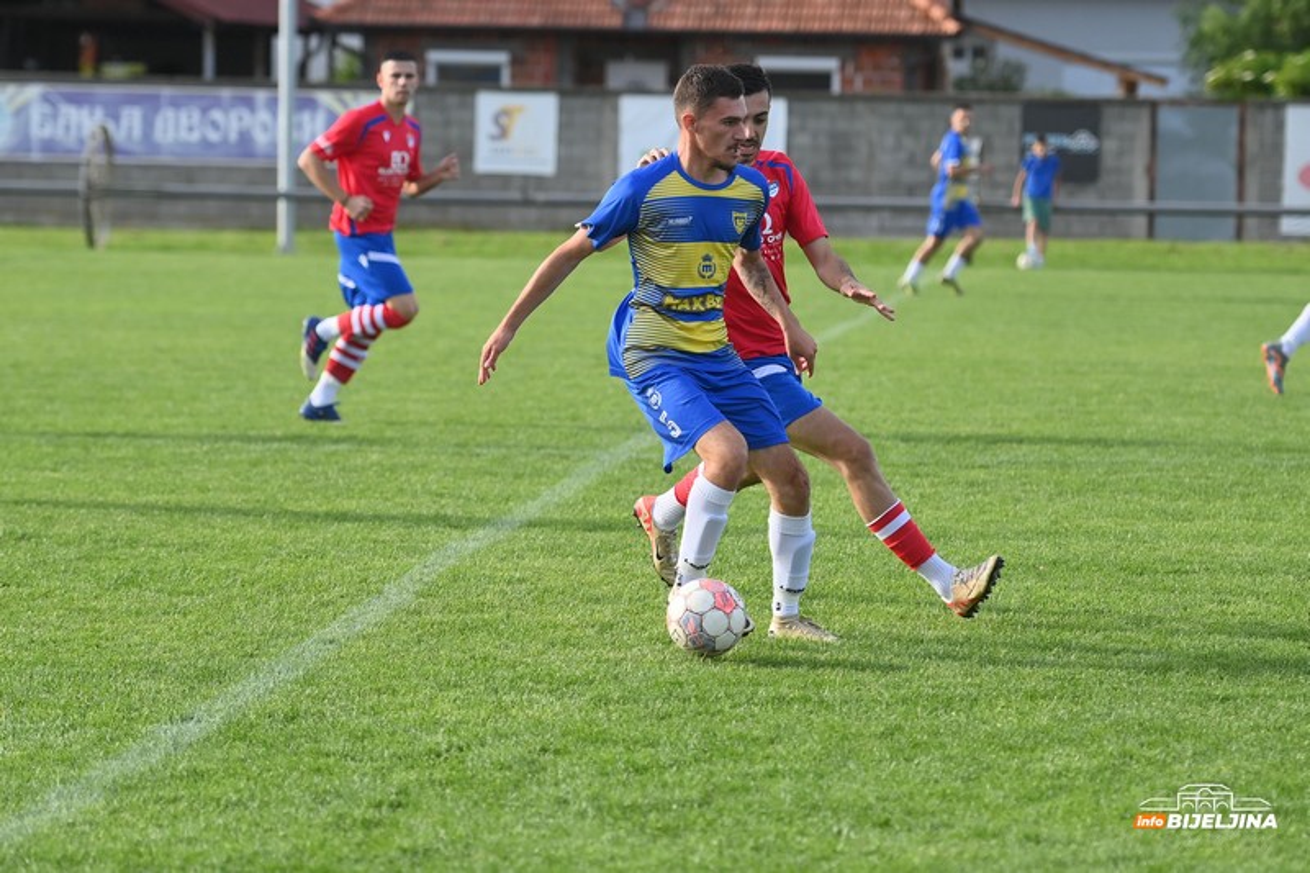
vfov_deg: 8.2
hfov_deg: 12.2
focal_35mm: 168
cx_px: 655
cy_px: 436
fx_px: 6112
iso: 250
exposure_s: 1/2500
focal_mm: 112
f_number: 2.8
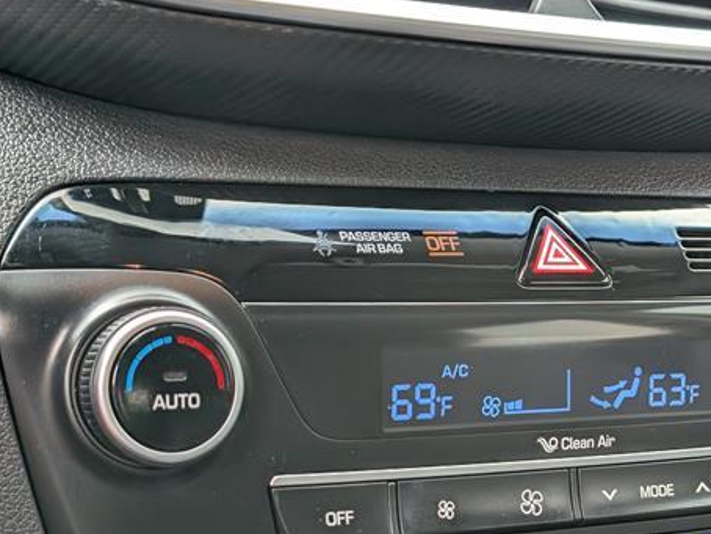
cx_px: 487
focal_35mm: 69
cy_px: 351
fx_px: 1418
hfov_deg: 27.9
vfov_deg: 21.3
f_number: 1.68
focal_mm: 6.9
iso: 346
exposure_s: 1/152
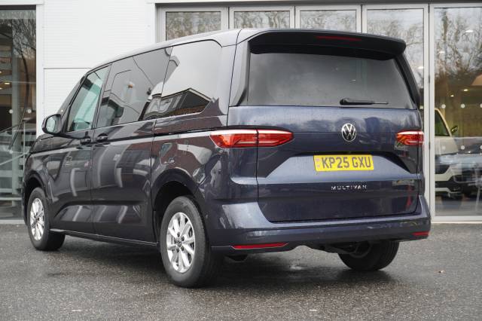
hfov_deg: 31.9
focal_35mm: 63
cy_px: 160
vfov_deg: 21.5
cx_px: 241
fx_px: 843
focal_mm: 42
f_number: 5.6
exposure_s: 1/200
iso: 1000
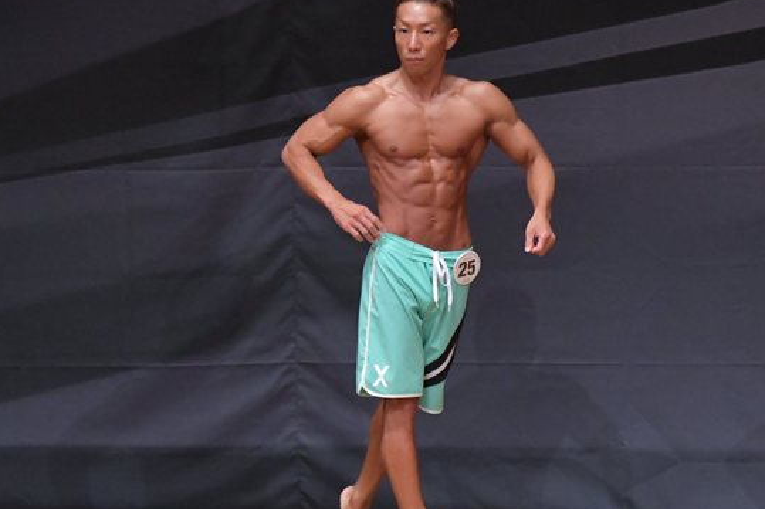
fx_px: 9623
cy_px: 281
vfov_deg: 3.0
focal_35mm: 453
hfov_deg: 4.6
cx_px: 340
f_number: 5.6
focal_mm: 210
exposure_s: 1/400
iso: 6400
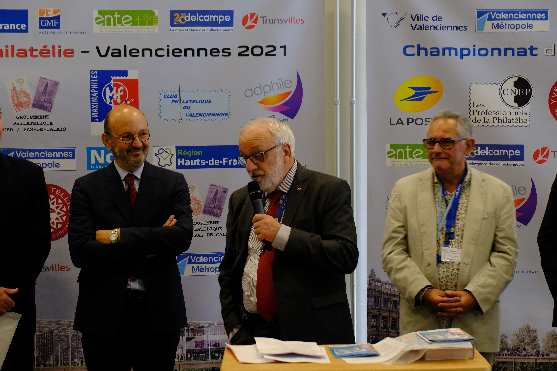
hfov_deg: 27.3
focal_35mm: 74
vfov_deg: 18.4
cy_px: 186
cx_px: 278
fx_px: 1145
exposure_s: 1/30
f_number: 6.4
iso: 1250
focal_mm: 49.4
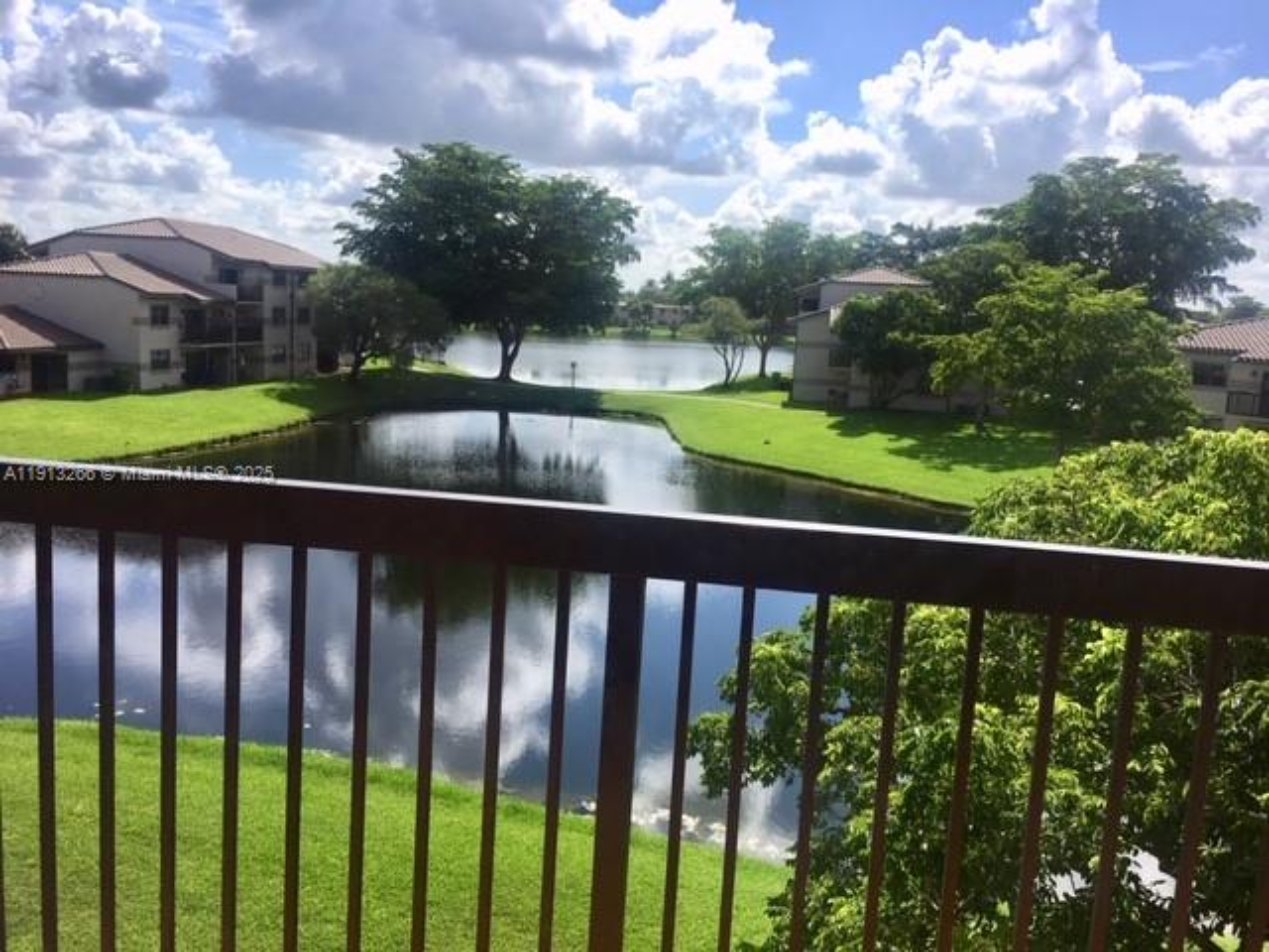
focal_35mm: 29
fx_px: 1063
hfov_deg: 61.7
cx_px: 634
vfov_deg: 48.2
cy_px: 476
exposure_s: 1/1012
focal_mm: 4.15
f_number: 2.2
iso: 25
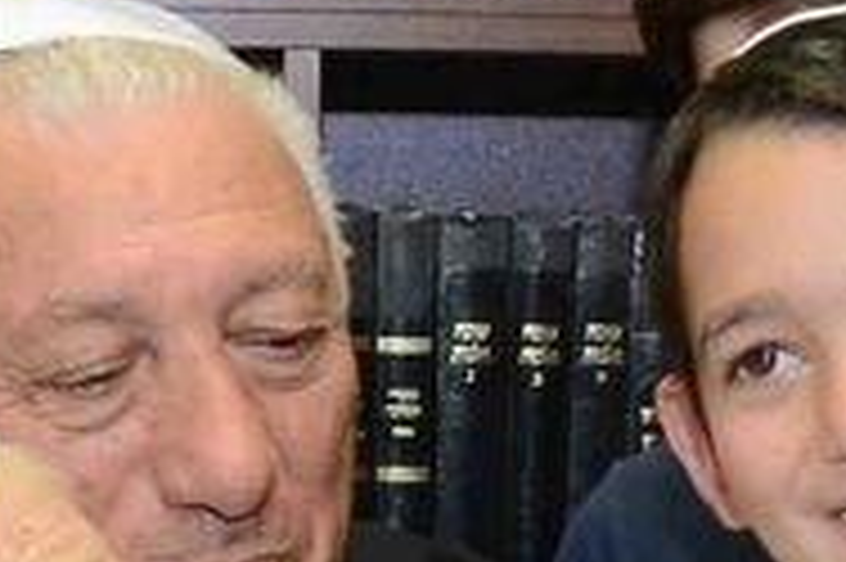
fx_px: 4719
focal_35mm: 201
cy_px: 933
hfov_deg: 10.2
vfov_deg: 6.7
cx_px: 644
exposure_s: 1/60
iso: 800
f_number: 5.6
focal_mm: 18
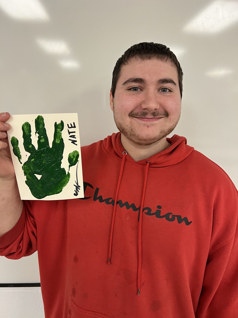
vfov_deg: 67.3
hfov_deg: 53.1
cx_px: 119
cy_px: 159
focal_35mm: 26
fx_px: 238
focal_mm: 5.7
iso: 100
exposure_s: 1/60
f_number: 1.5
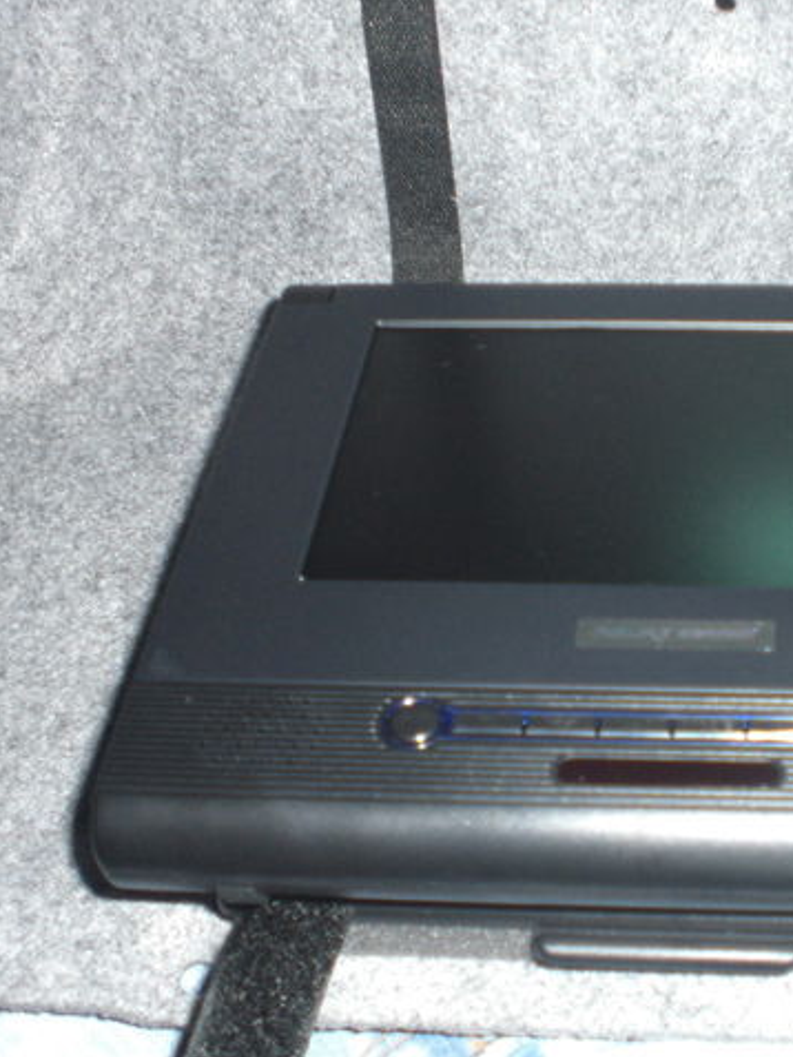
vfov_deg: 37.5
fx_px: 1557
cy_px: 527
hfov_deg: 27.6
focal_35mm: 51
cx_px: 700
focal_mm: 6.3
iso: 200
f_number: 3.1
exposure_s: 1/60
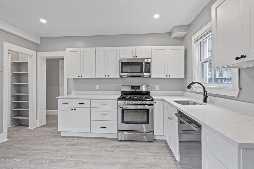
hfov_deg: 96.7
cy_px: 84
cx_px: 127
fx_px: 113
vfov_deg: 73.8
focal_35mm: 16
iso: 320
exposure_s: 3.2
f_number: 11
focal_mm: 16
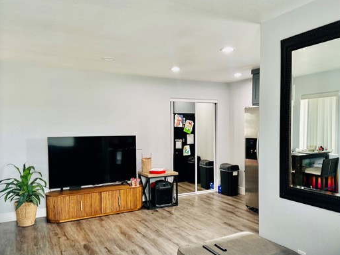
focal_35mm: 30
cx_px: 179
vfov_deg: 46.7
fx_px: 295
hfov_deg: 59.9
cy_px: 142
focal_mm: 6.86
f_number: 1.78
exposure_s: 1/60
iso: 160
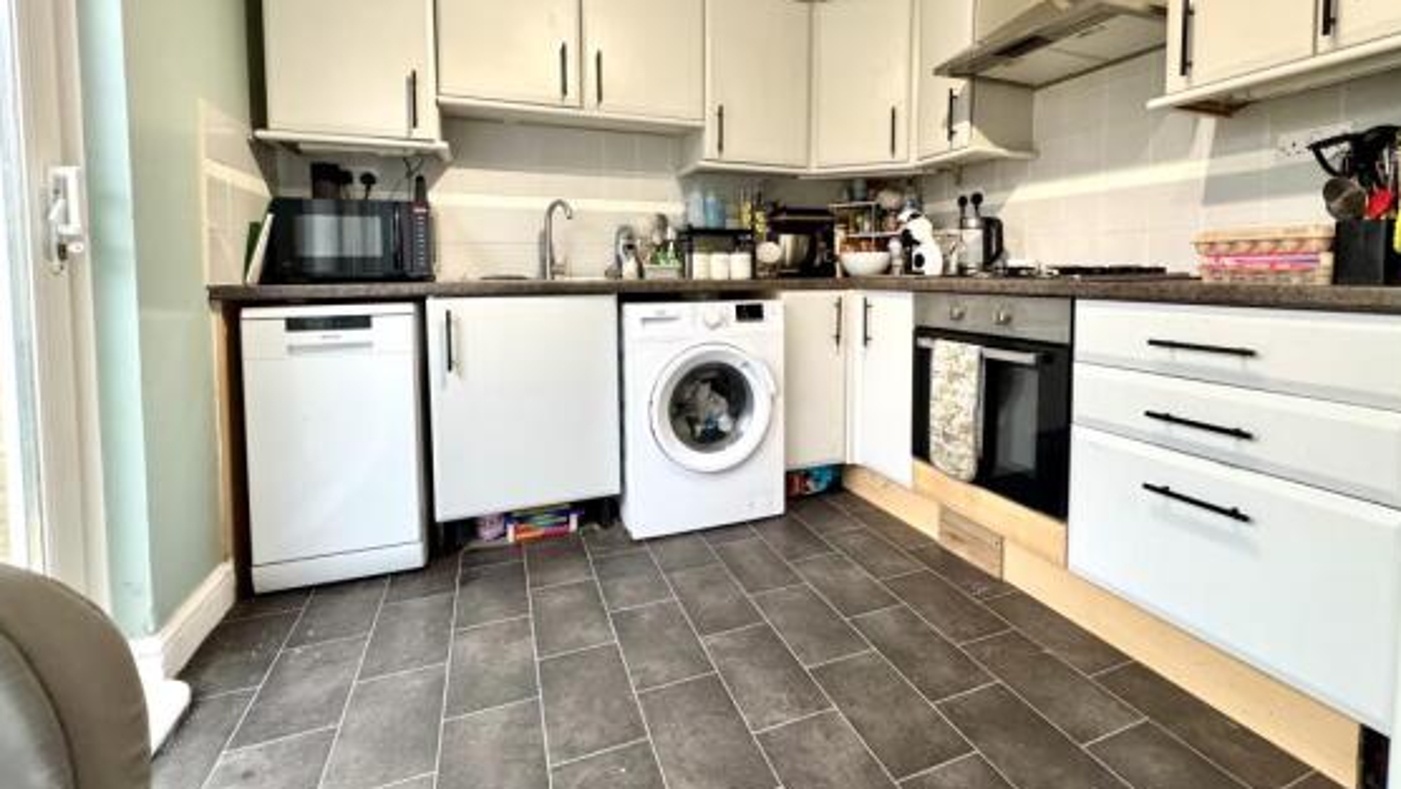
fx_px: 594
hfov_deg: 99.3
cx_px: 714
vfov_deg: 66.3
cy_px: 306
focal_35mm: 16
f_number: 2.2
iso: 320
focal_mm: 2.22
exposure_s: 1/95
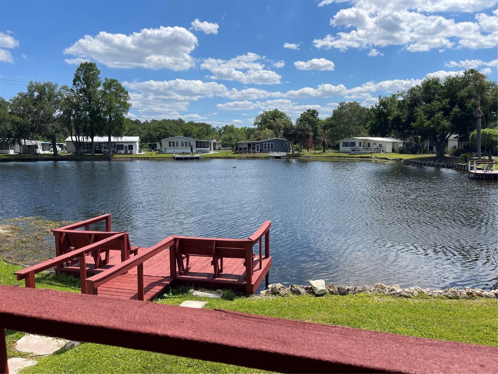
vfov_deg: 54.9
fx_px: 360
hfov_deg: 69.4
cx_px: 249
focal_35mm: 25
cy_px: 187
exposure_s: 1/4717
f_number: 1.6
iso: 32
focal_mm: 5.1
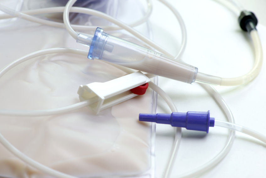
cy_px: 89
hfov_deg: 19.5
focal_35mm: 105
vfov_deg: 13.0
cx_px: 133
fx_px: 776
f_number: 11
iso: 250
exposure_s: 1/8
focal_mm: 105
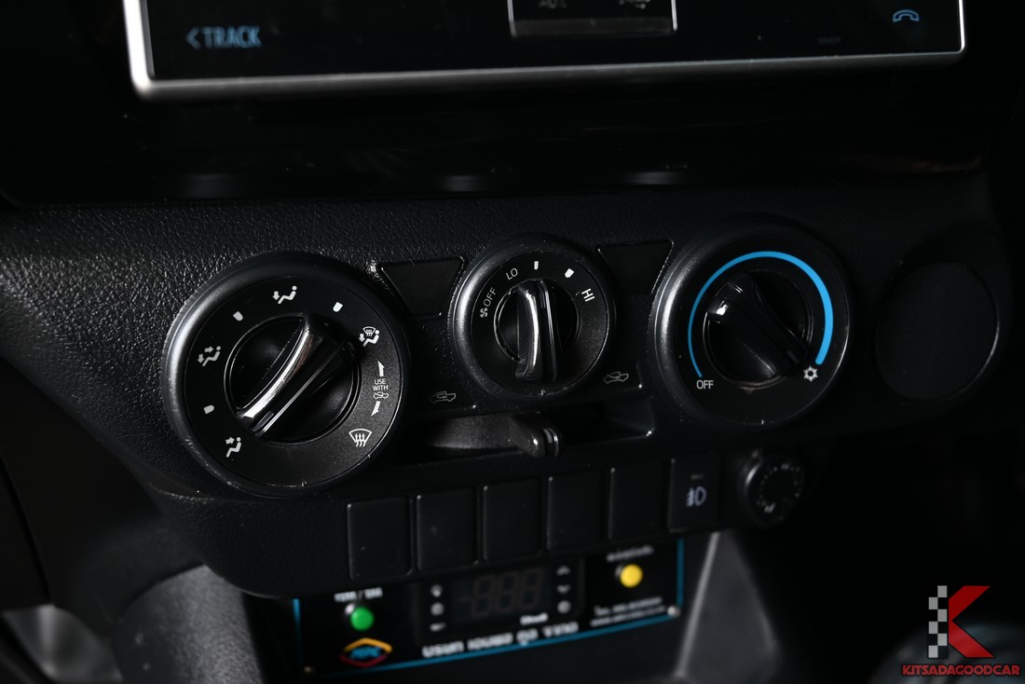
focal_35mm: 40
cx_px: 512
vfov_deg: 33.4
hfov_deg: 48.4
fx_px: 1139
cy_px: 342
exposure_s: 1/30
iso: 200
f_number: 5.6
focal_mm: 40
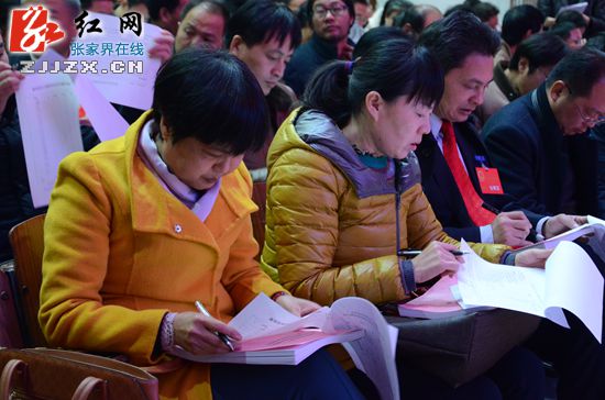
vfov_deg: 20.1
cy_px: 200
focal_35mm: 68
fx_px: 1132
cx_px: 302
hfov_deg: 29.9
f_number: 5
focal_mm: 45
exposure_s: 1/30
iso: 3200
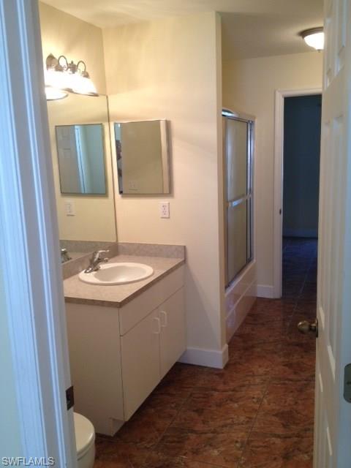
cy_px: 234
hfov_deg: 40.7
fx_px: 473
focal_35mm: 35
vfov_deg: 52.6
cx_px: 176
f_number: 2.4
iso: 64
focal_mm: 4.28
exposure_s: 1/20
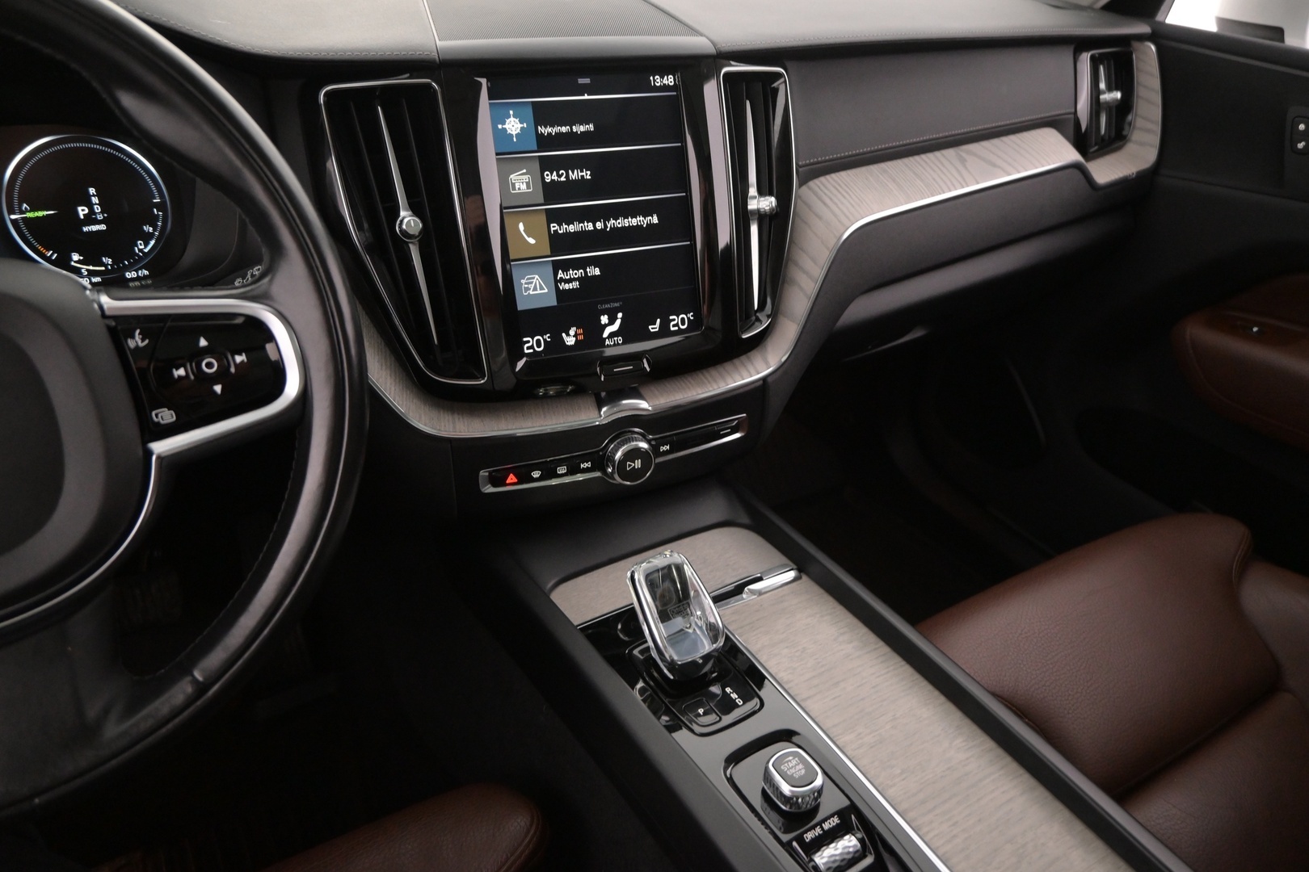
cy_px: 436
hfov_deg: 73.7
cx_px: 654
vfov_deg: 53.1
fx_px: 873
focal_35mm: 24
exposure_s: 1/40
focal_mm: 16
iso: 2500
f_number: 3.5
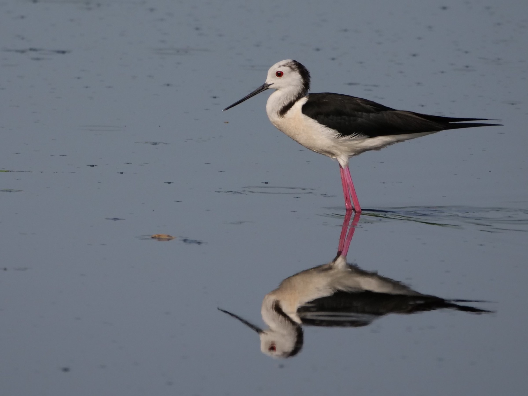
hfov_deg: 2.7
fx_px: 11104
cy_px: 198
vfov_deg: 2.0
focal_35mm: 728
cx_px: 264
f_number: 6.1
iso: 320
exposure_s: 1/1600
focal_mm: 364
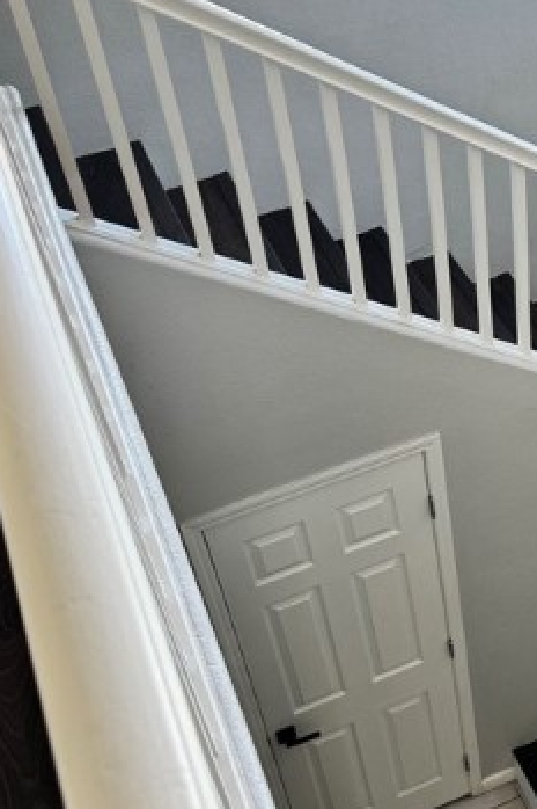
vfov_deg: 36.3
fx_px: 1233
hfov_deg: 23.8
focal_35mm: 55
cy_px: 408
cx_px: 498
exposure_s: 1/121
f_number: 1.78
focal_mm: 6.76
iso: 80
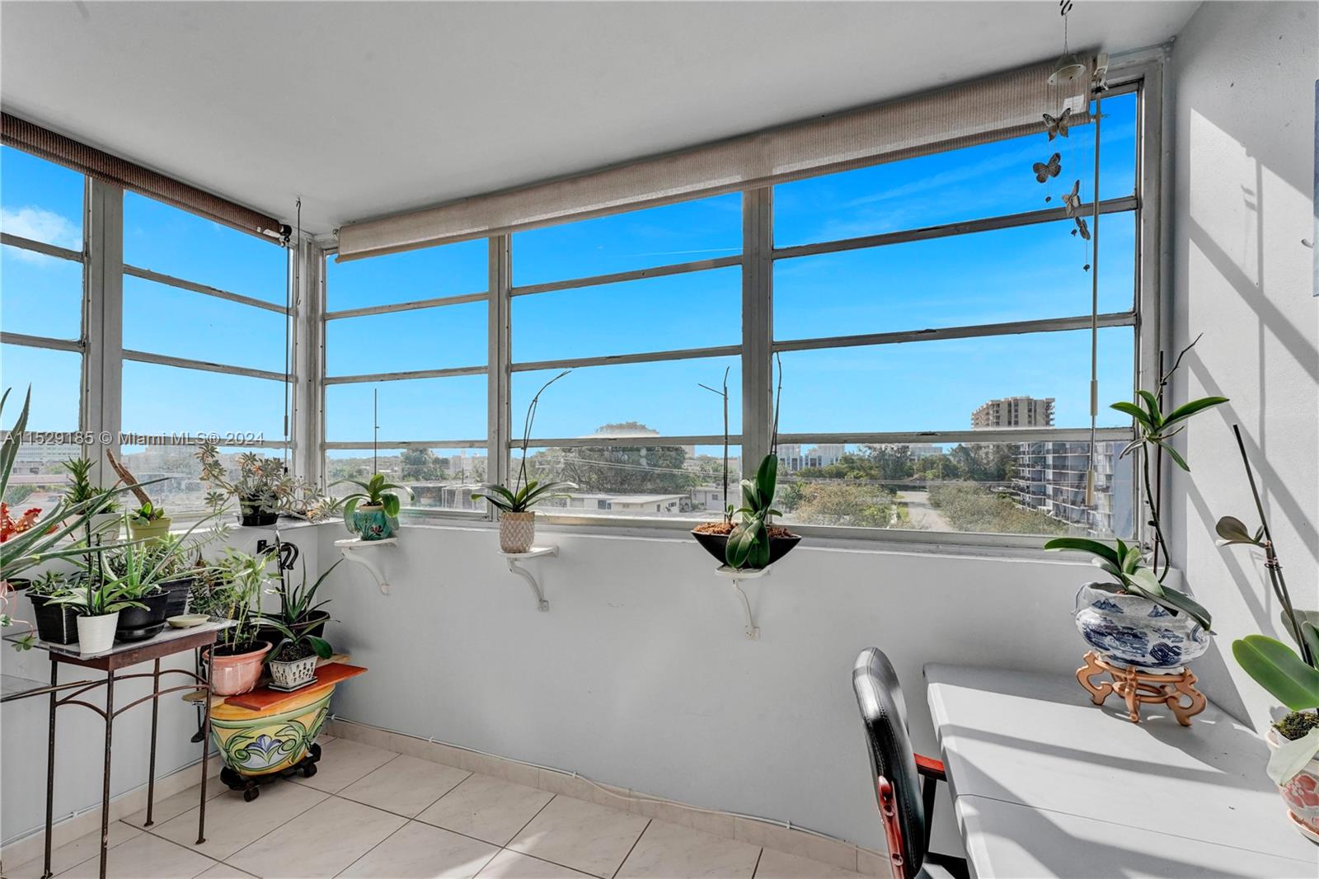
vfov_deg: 76.2
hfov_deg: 99.3
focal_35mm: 15
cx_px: 660
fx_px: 560
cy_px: 440
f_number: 14
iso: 1600
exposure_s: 1/640
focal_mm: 15.3
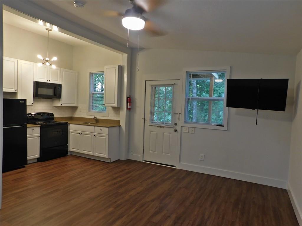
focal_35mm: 23
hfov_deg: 73.9
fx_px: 201
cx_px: 151
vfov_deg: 58.9
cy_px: 113
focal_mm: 4
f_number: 3
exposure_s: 1/30
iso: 320
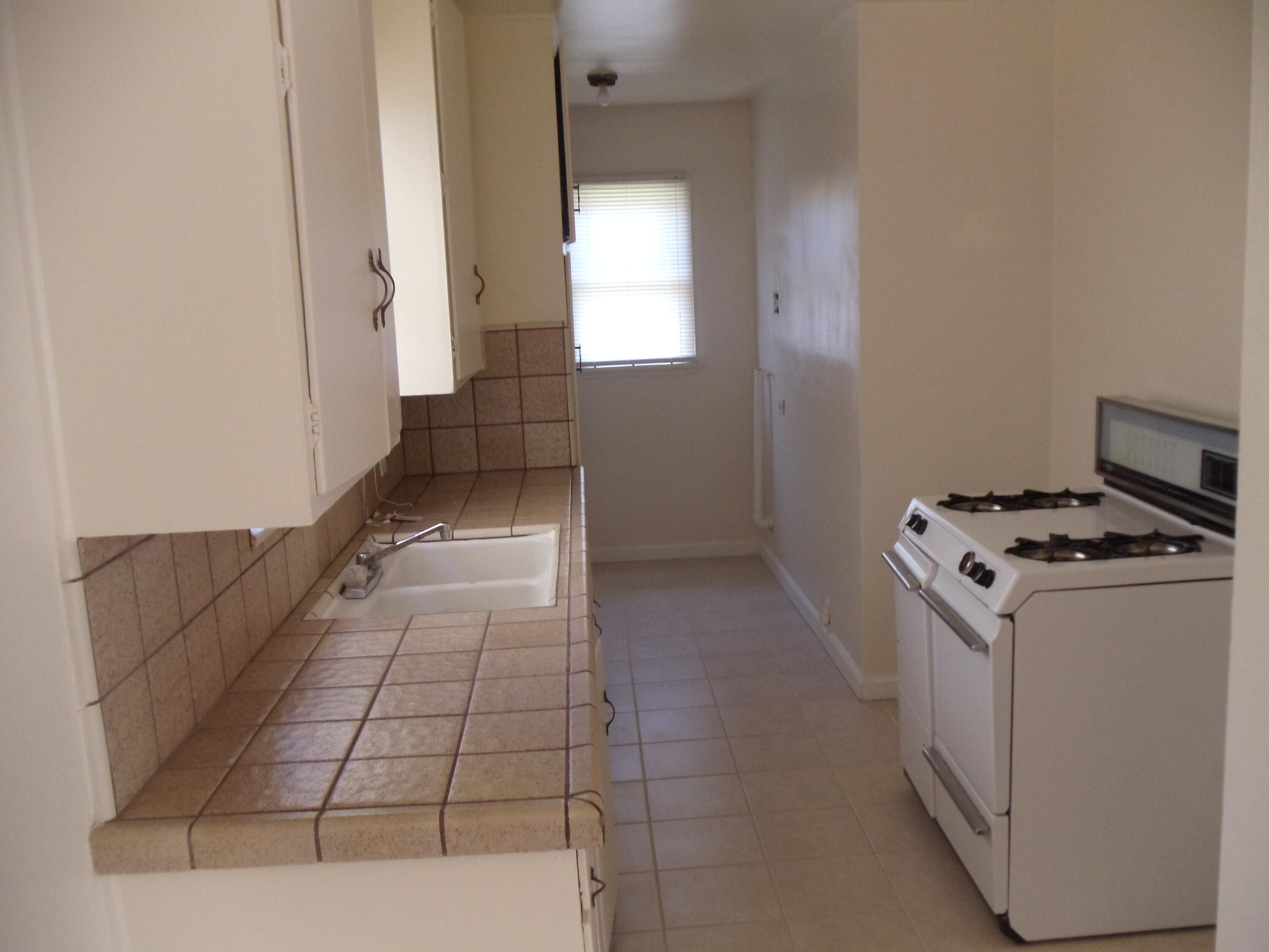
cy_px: 476
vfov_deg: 32.9
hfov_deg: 42.9
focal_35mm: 44
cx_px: 634
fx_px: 1613
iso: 400
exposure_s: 1/40
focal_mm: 6
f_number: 3.5
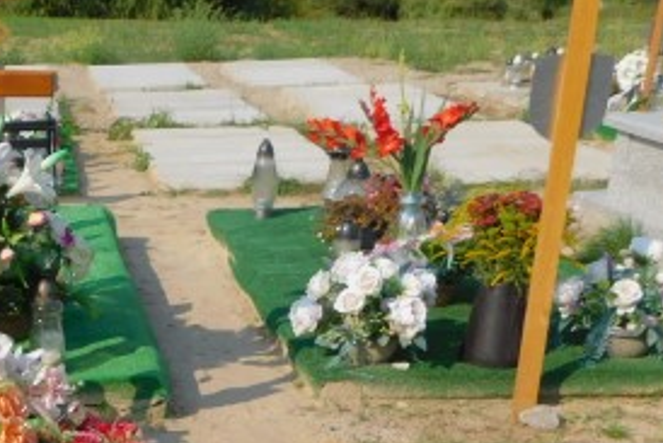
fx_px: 1253
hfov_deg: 27.5
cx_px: -36
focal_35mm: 68
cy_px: 501
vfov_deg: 19.1
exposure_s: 1/400
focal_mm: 4.9
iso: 125
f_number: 6.4
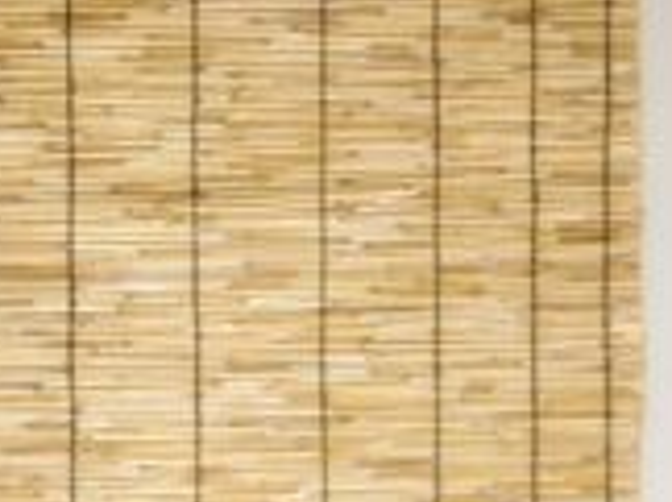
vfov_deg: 8.1
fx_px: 3450
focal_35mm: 178
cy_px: 826
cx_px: 253
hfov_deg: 11.1
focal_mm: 50
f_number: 2.8
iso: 320
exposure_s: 1/80
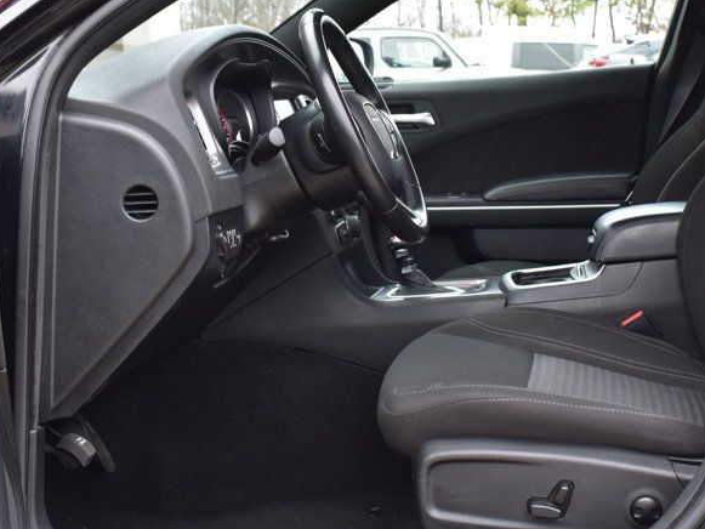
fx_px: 1243
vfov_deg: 23.9
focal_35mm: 61
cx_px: 373
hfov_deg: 31.7
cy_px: 158
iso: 500
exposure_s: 1/15
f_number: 6.3
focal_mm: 24
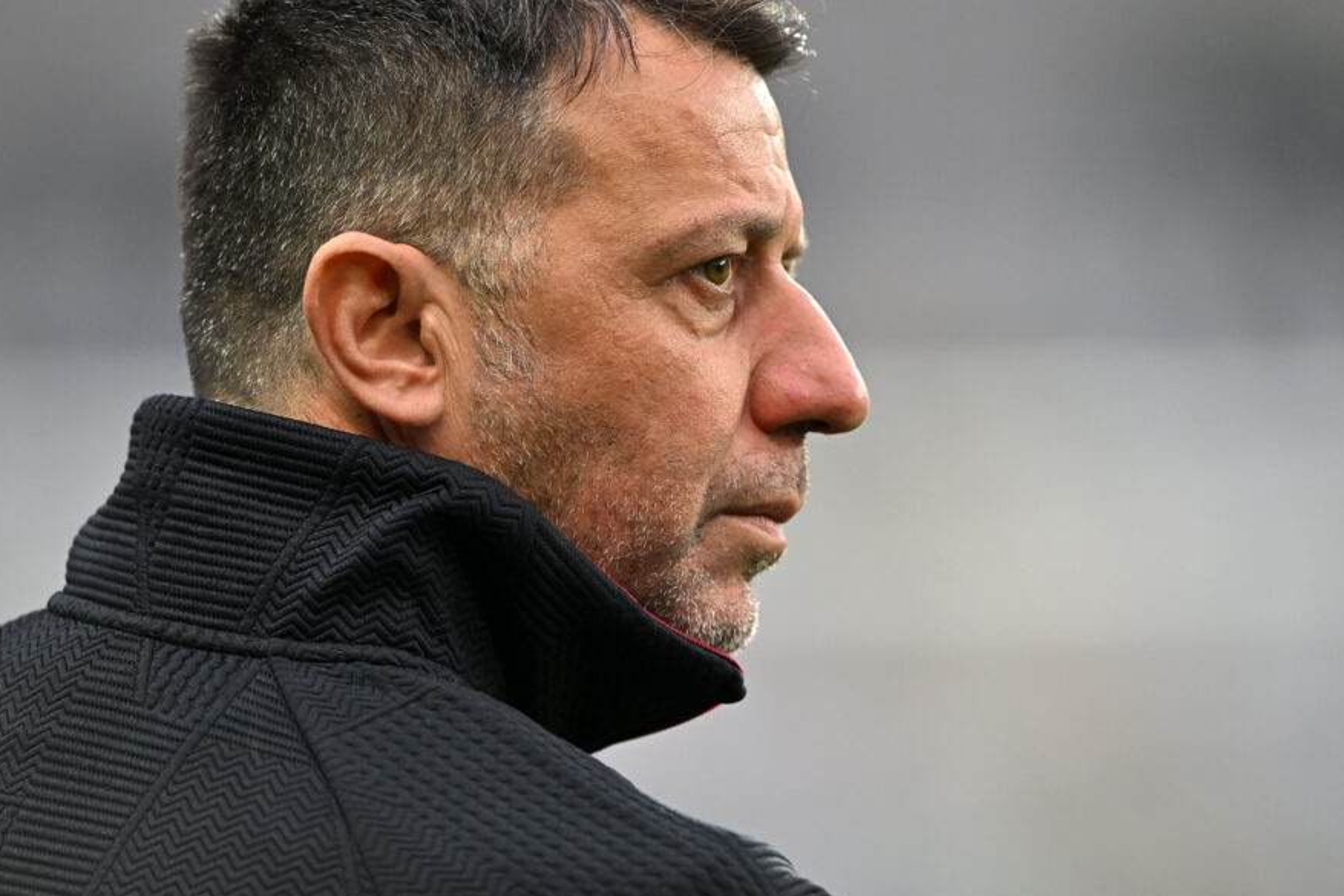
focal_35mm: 467
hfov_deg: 4.4
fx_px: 17436
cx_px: 665
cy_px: 399
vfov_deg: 2.9
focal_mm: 400
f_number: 4
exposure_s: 1/800
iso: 1000
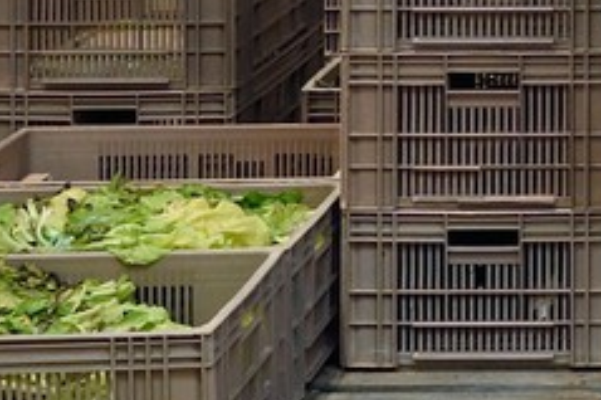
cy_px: -699
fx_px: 3236
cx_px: 1358
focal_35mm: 194
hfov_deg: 9.6
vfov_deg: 6.6
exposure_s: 1/80
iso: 800
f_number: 6.3
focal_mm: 29
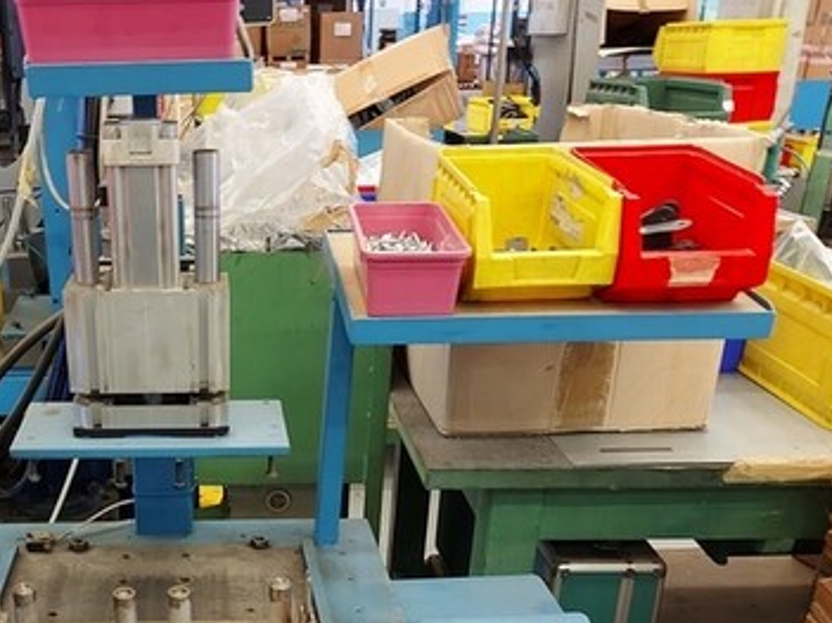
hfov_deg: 44.2
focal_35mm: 41
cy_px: 512
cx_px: 206
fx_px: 985
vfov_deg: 33.9
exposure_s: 1/24
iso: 250
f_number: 1.8
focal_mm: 5.23
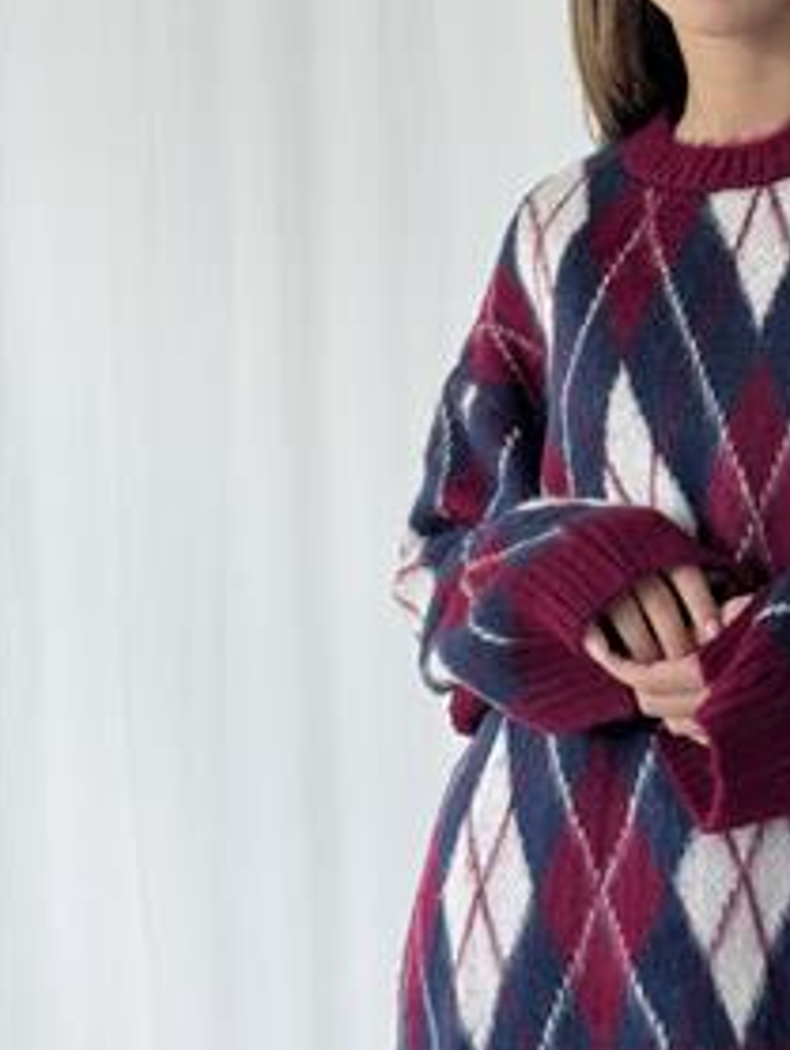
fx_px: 2795
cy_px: 364
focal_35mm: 92
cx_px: 741
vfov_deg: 21.2
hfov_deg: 15.9
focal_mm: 6.76
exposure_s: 1/118
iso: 100
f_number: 1.78
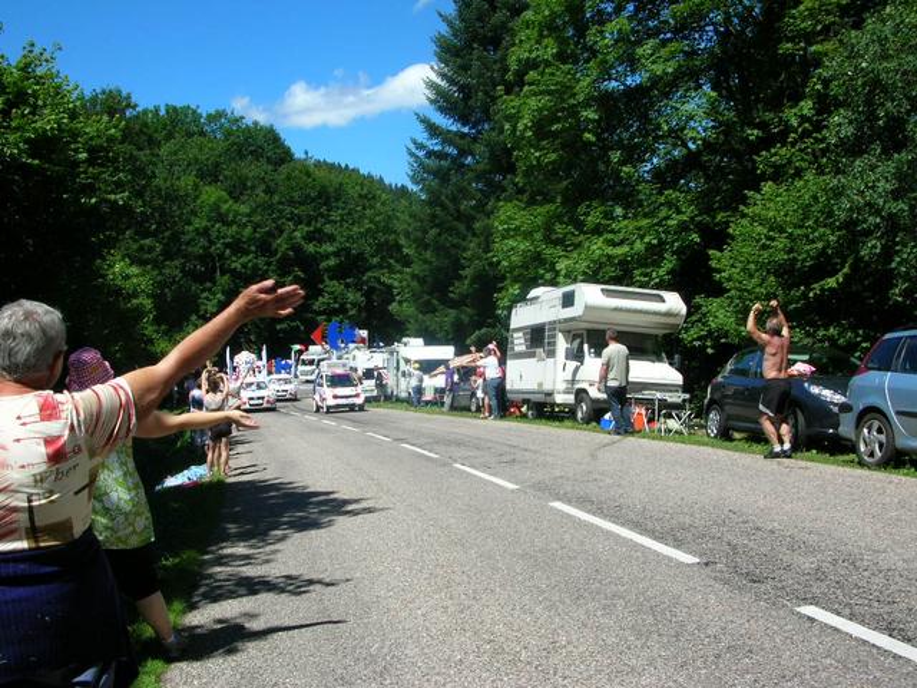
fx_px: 927
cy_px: 344
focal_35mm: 35
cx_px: 458
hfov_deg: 52.6
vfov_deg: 40.7
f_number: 5.6
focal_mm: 5.8
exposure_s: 1/280
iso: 50
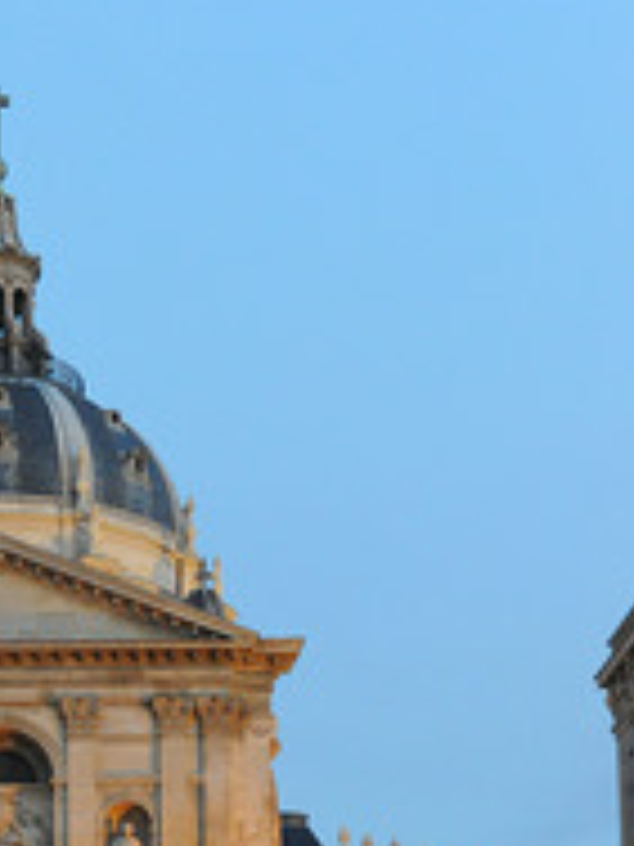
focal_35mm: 93
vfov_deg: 20.7
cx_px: -38
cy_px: 734
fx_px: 2271
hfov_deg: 15.5
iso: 4000
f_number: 4
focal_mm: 38
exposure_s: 1/60
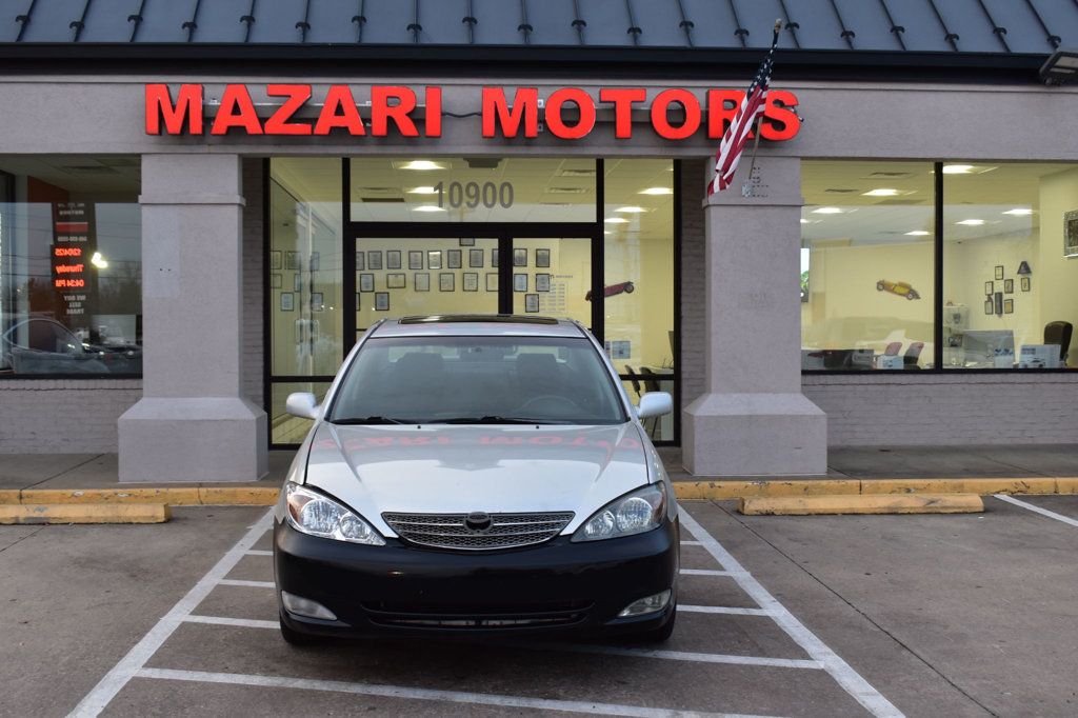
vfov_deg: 31.9
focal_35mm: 42
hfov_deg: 46.4
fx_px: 1257
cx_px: 539
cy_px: 359
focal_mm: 28
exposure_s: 1/40
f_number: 7.1
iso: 400
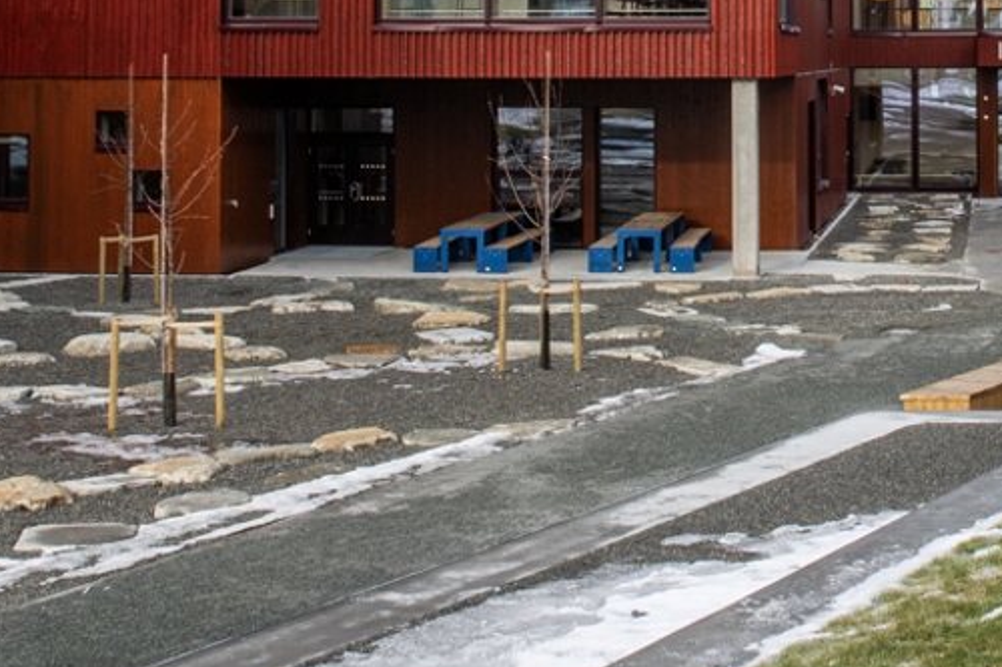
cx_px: 883
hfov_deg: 26.2
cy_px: -96
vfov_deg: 17.5
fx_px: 2087
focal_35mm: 75
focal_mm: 24
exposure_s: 1/100
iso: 250
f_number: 11
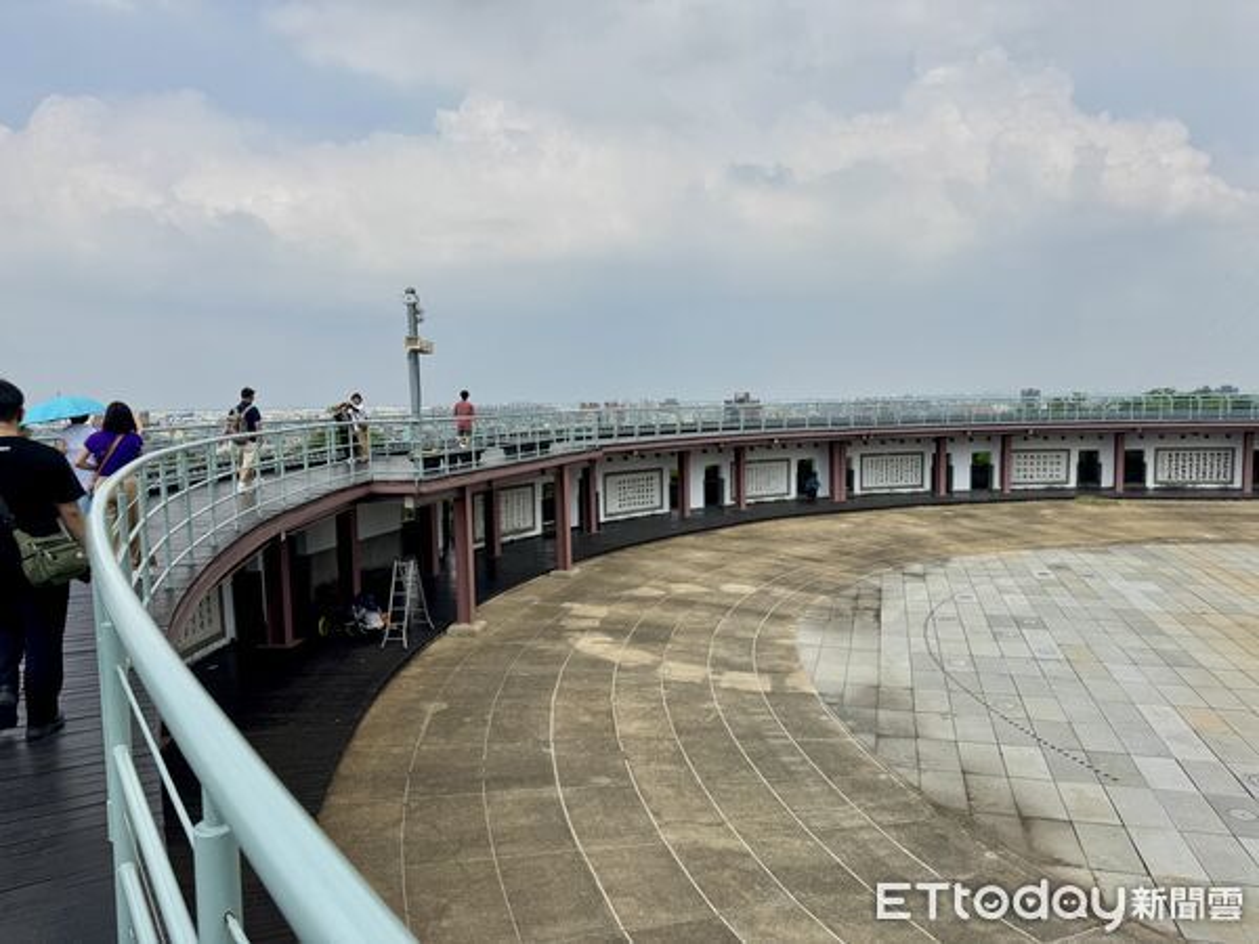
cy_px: 472
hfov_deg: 71.6
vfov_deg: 56.8
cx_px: 630
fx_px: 873
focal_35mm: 24
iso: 80
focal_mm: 6.76
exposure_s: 1/7092
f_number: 1.78
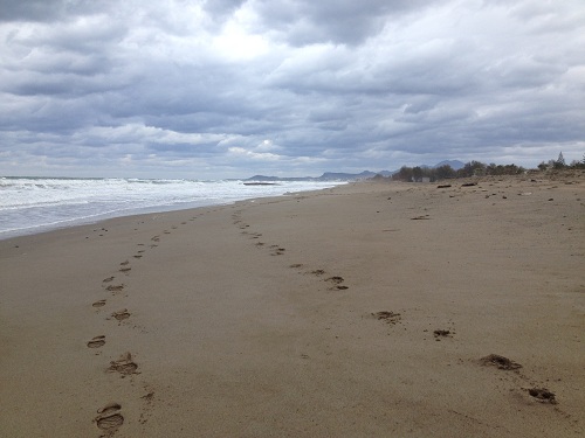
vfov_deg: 40.7
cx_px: 292
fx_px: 591
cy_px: 219
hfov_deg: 52.6
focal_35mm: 35
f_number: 2.4
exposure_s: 1/363
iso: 50
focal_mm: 4.28
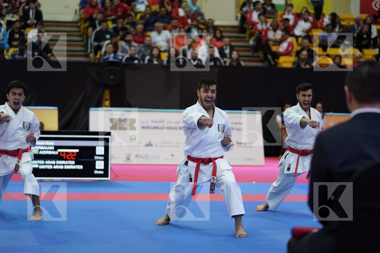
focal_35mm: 101
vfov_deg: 13.6
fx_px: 1066
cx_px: 190
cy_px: 126
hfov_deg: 20.2
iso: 5000
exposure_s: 1/1000
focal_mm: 101
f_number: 2.8
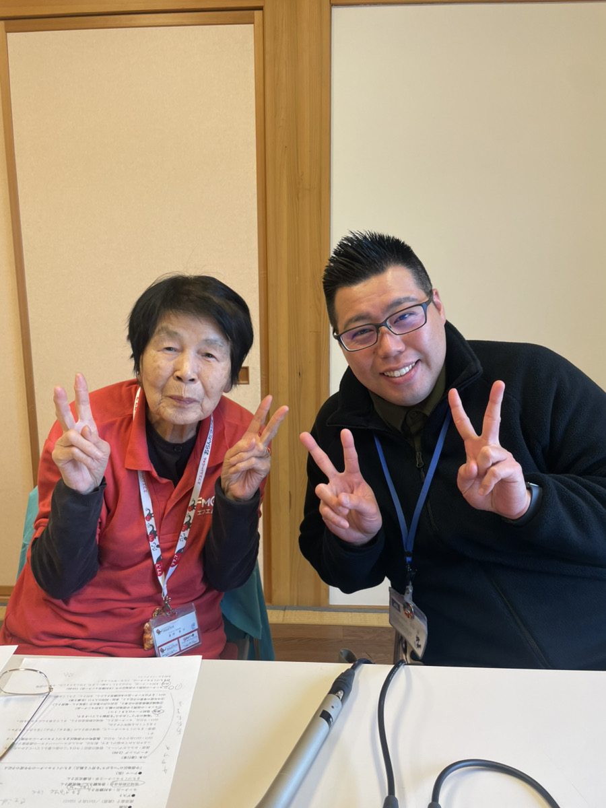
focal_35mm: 26
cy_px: 404
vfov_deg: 67.3
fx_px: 607
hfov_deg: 53.1
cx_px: 303
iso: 50
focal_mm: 4.2
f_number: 1.6
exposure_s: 1/100
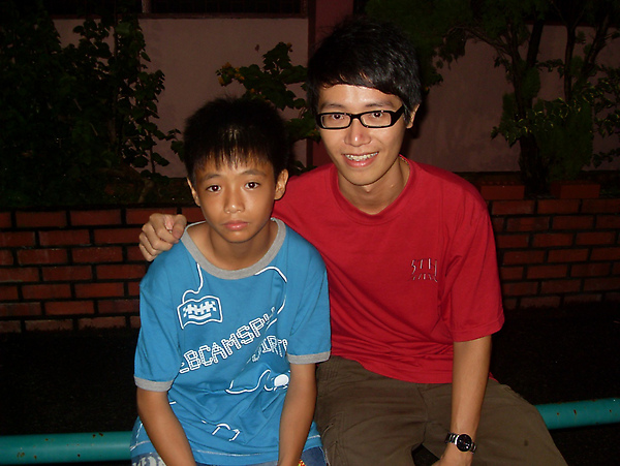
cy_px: 233
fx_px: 627
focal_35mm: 35
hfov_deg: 52.6
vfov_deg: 40.8
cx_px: 310
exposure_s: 1/45
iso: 100
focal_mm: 6.3
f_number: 2.8
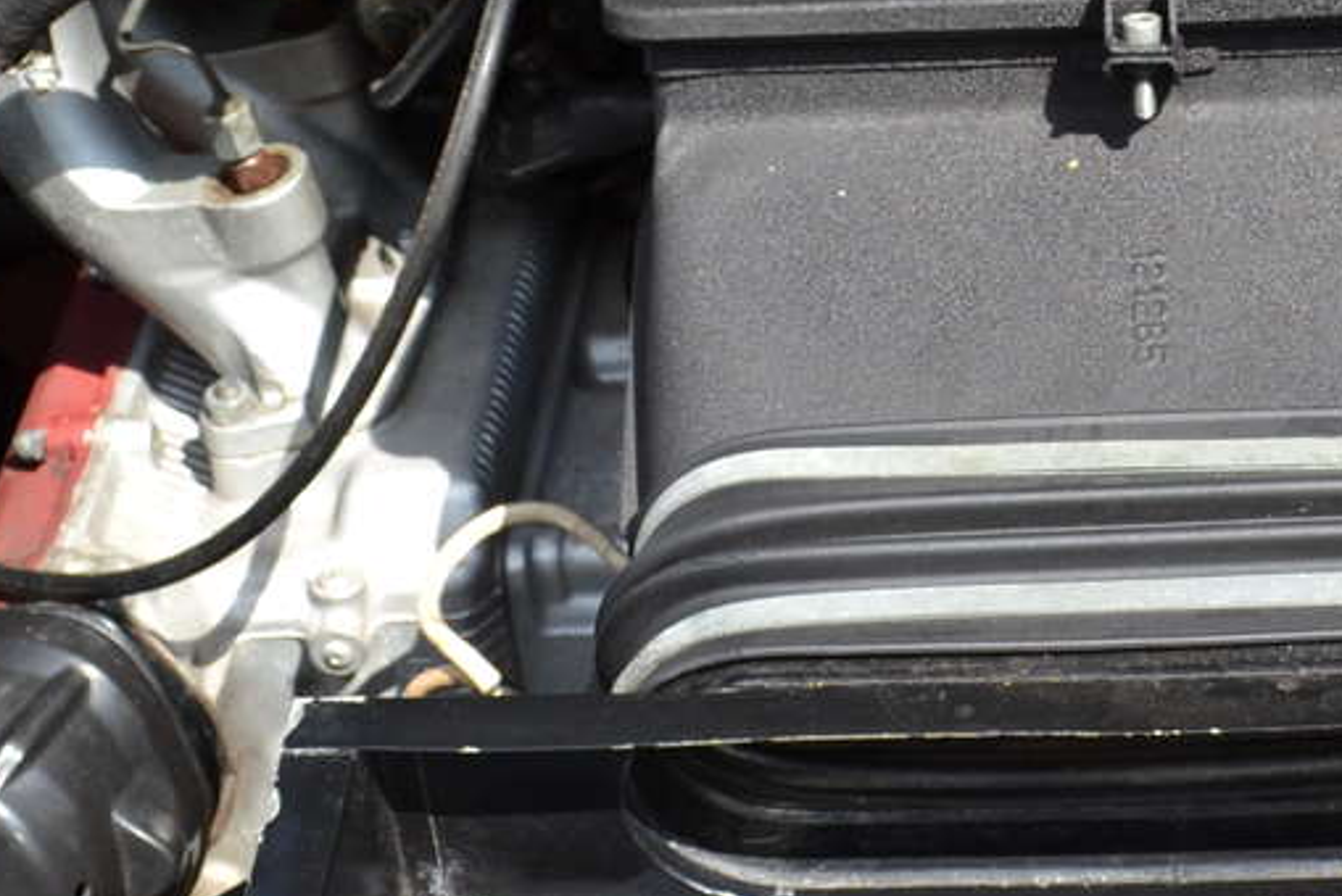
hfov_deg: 18.8
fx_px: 3954
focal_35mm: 106
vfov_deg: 12.8
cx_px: 1292
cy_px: 120
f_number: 6.3
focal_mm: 18
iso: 100
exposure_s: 1/160
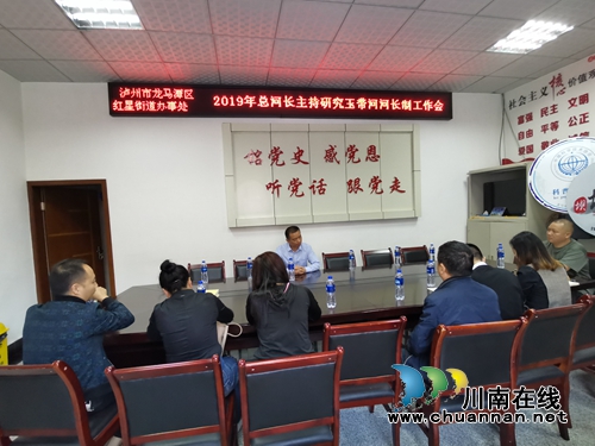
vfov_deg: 74.7
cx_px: 298
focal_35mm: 17
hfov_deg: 91.0
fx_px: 292
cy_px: 223
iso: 400
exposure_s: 1/33.3
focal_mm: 2.23
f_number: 2.2
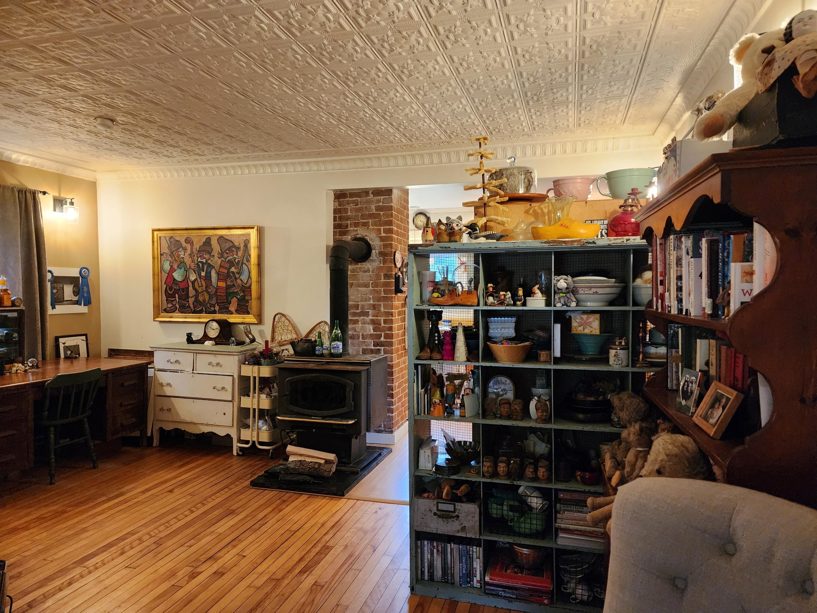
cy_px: 306
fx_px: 543
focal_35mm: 23
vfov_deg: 58.9
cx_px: 408
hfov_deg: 73.9
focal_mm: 6.4
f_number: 1.8
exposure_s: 1/120
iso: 1000
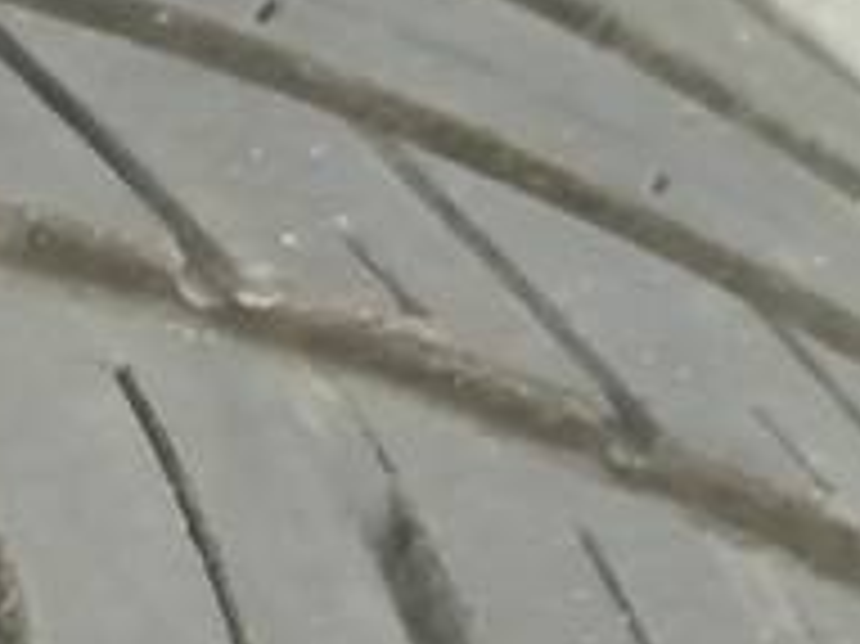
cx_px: -1202
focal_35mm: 145
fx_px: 3600
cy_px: 617
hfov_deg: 11.3
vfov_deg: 10.2
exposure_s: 1/25
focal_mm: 4.11
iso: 588
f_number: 1.6
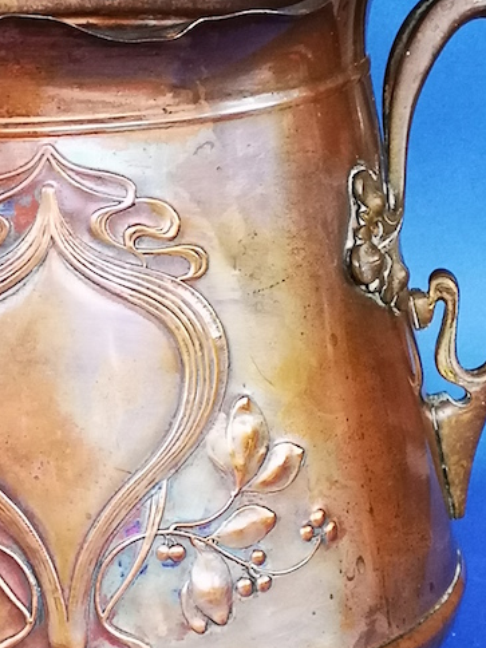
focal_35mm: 130
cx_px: 63
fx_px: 2434
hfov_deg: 11.3
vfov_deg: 15.2
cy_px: 285
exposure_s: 1/33.3
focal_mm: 5.58
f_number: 1.8
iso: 160
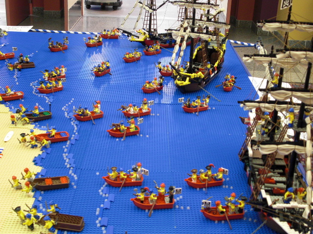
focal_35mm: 52
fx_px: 470
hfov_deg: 36.8
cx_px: 156
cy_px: 117
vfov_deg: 28.0
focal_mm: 9.1
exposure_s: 1/5
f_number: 3.4
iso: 200
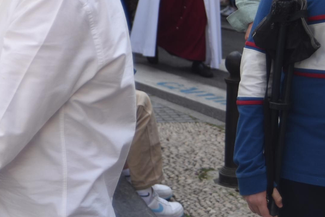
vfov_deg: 12.5
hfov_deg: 18.2
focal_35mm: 108
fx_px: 975
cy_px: -16
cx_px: -36
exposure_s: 1/320
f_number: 4.5
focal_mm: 45
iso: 100
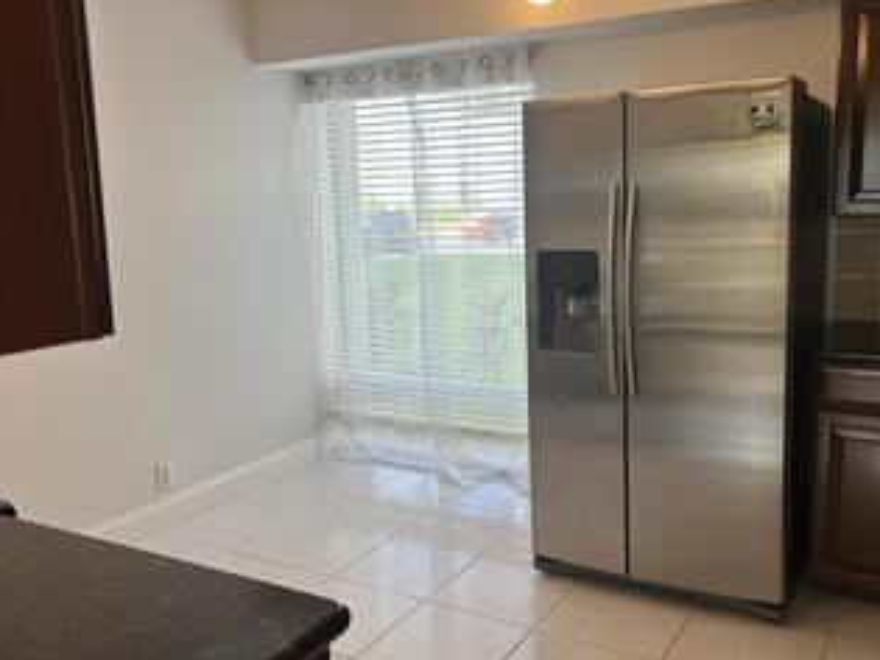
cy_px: 322
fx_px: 839
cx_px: 461
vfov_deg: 42.9
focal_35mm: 33
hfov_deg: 55.3
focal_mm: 5.7
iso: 50
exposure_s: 1/120
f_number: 1.5
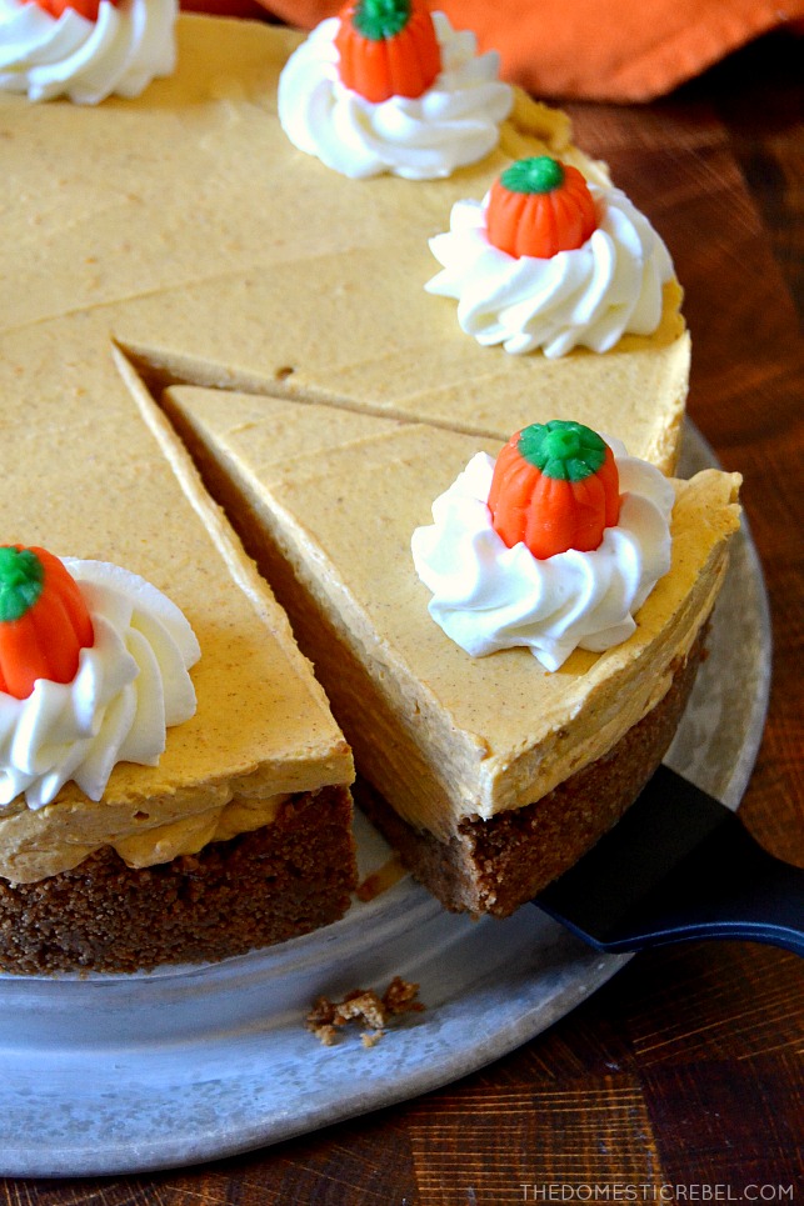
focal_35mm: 69
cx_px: 402
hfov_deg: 19.7
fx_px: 2312
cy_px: 603
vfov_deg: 29.2
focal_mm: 46
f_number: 5.6
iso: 1600
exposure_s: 1/50
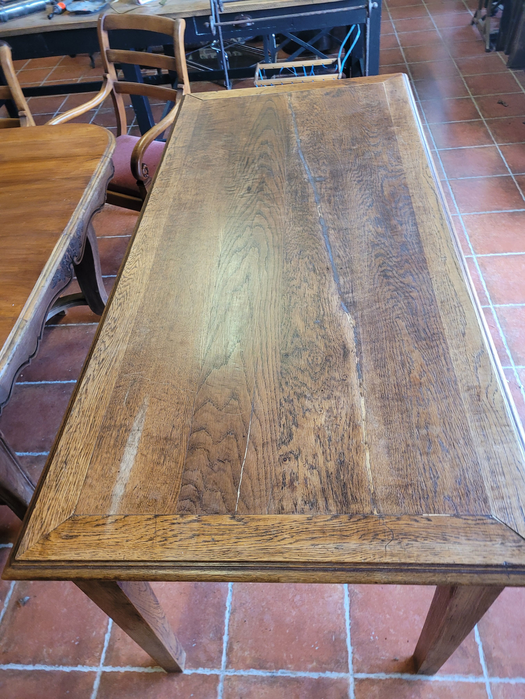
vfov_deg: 67.3
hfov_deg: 53.1
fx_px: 526
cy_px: 350
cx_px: 262
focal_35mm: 26
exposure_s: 1/50
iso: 200
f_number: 1.8
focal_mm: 5.4
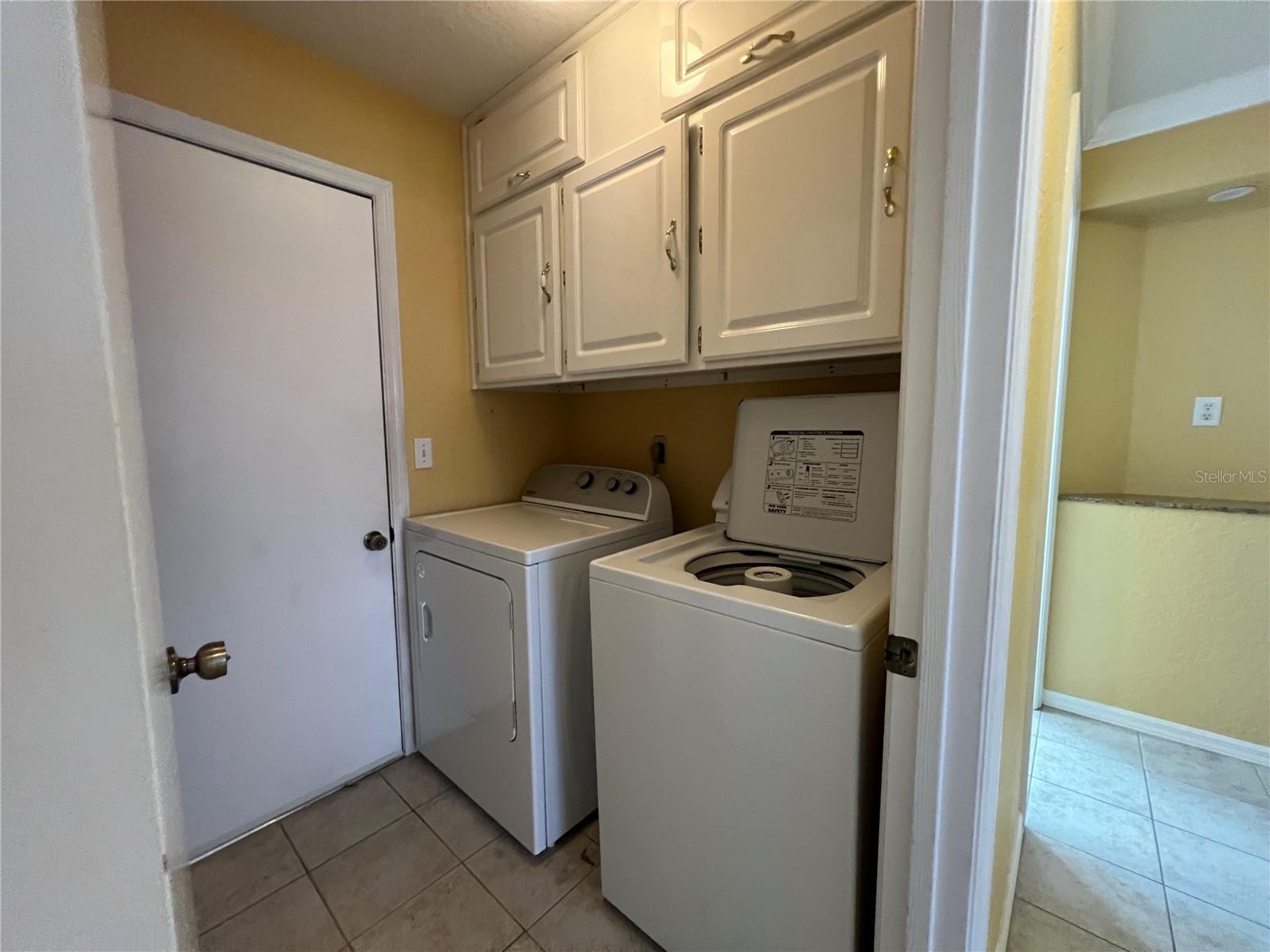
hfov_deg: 106.2
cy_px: 476
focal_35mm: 13
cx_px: 635
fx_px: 477
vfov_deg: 89.9
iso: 500
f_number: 1.8
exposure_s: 1/60
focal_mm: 1.57
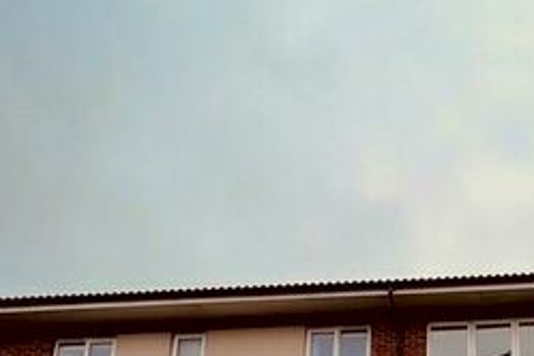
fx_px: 564
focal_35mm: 38
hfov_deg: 43.8
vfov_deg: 28.0
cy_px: 481
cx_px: 528
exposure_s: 1/279
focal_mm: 1.57
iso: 32
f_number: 1.8
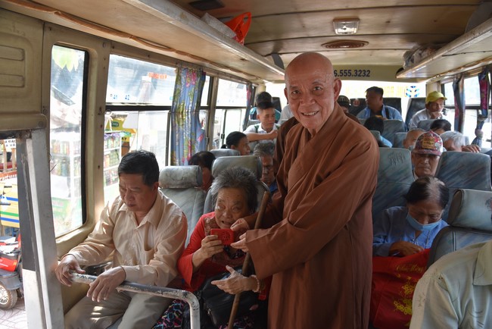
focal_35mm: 27
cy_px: 164
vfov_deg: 48.0
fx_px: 369
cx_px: 246
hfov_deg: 67.4
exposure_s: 1/100
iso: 400
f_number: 5
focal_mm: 27
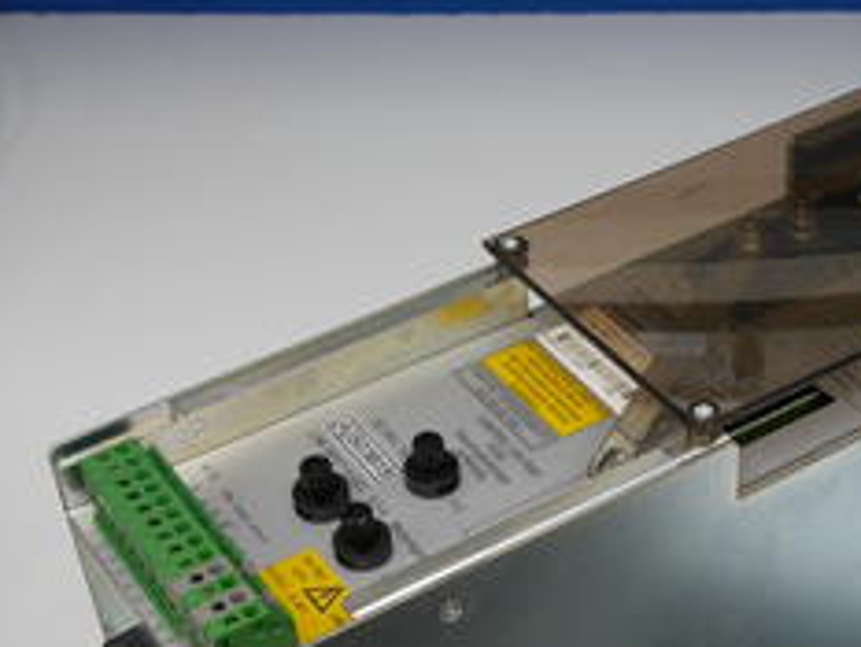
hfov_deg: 26.7
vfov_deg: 20.2
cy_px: 547
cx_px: 647
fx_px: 1792
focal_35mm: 72
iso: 400
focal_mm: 21
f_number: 7.1
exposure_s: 1/30
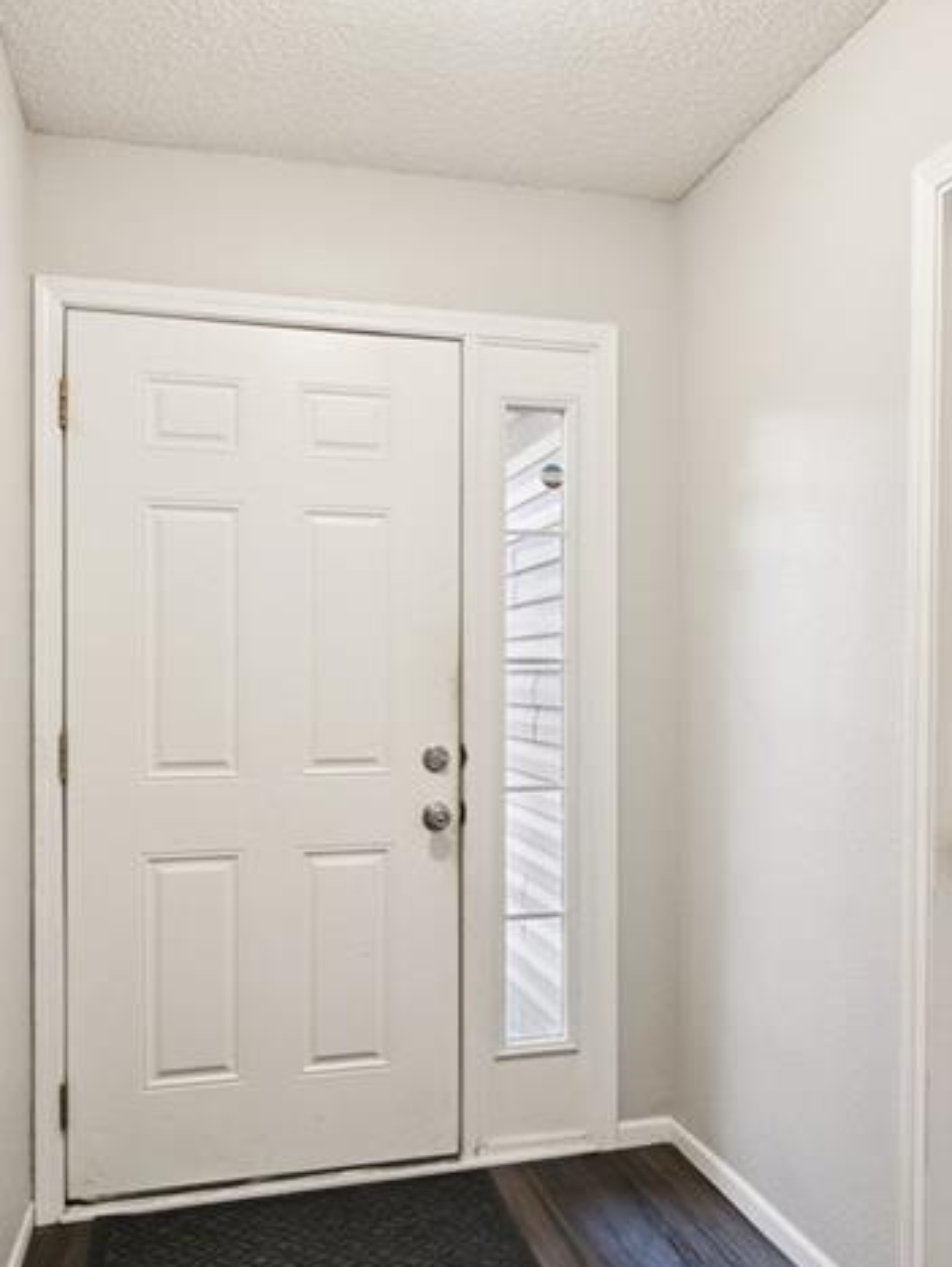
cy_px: 722
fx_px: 1127
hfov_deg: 45.6
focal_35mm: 31
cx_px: 563
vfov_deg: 58.4
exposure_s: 1/25
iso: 640
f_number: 6.3
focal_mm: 19.5
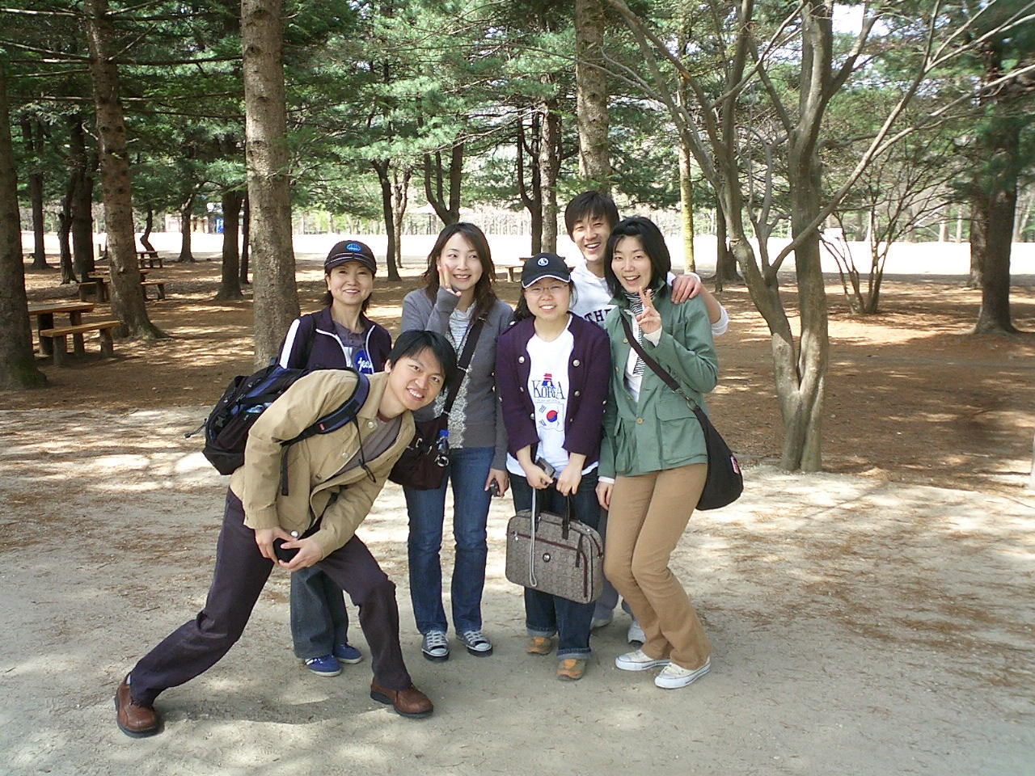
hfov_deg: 50.1
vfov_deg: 38.7
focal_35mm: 37
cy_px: 388
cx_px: 518
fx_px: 1106
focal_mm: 5.6
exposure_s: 1/125
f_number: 3.5
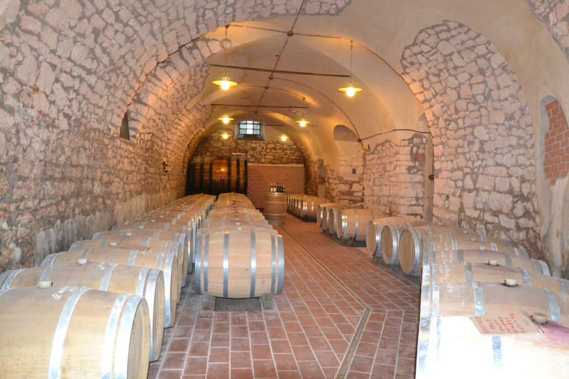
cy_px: 190
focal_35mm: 30
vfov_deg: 43.6
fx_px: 474
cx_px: 284
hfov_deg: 61.9
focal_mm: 20
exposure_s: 1/60
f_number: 3.5
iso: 2500
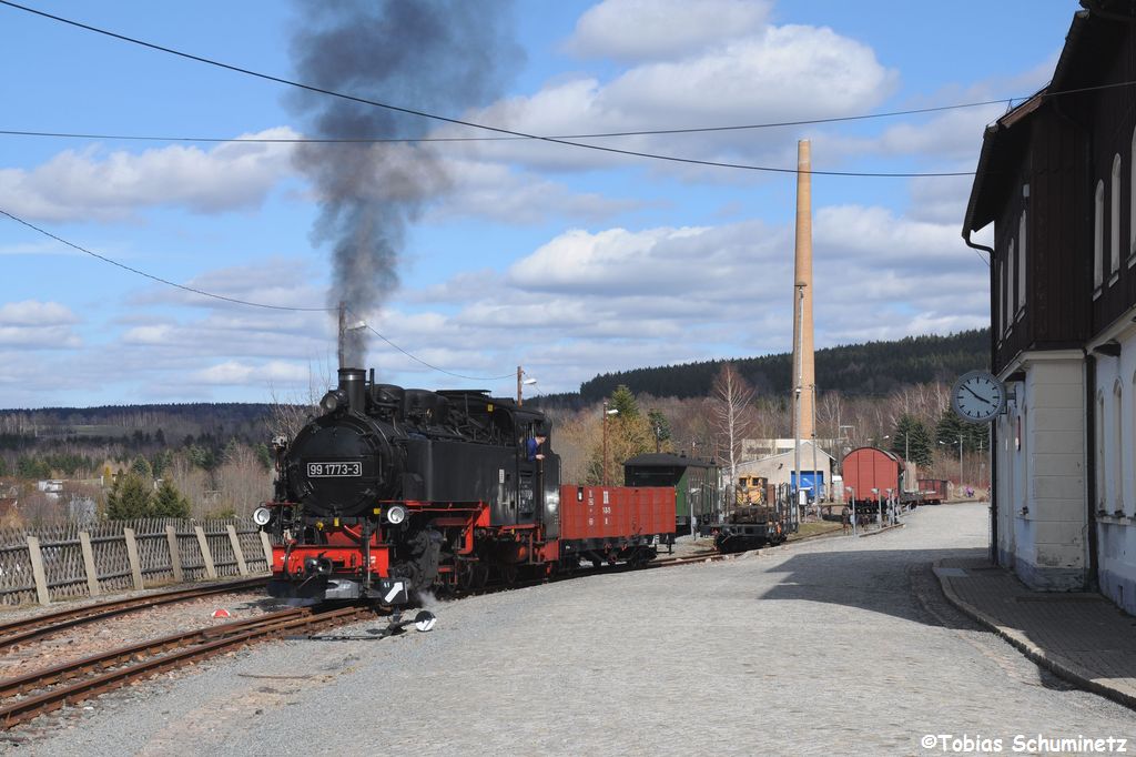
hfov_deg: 28.1
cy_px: 378
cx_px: 568
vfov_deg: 18.9
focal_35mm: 72
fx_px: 2271
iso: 200
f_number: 9
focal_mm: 48
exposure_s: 1/500
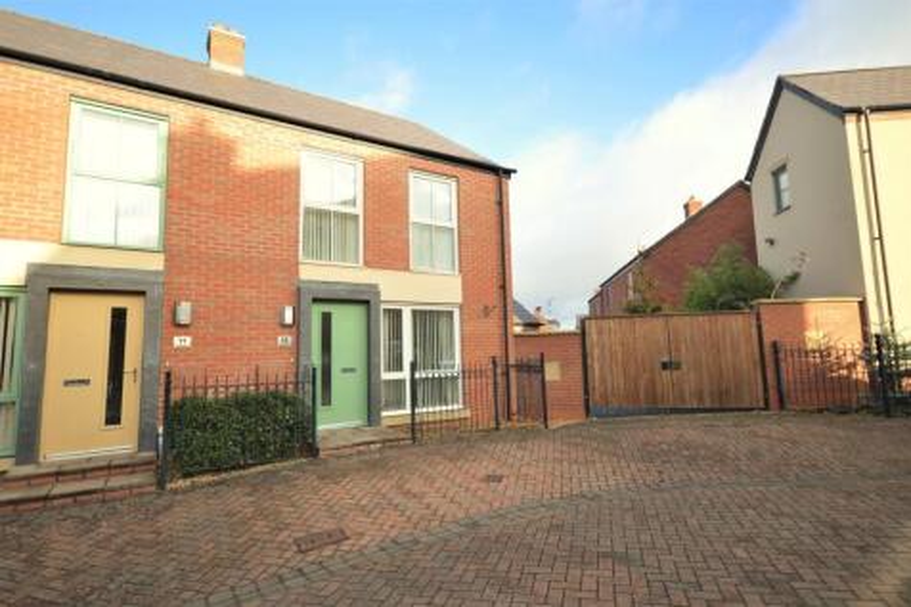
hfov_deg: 90.0
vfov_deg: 67.3
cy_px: 304
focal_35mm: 18
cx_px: 456
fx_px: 455
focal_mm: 12
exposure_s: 1/125
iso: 100
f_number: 5.6
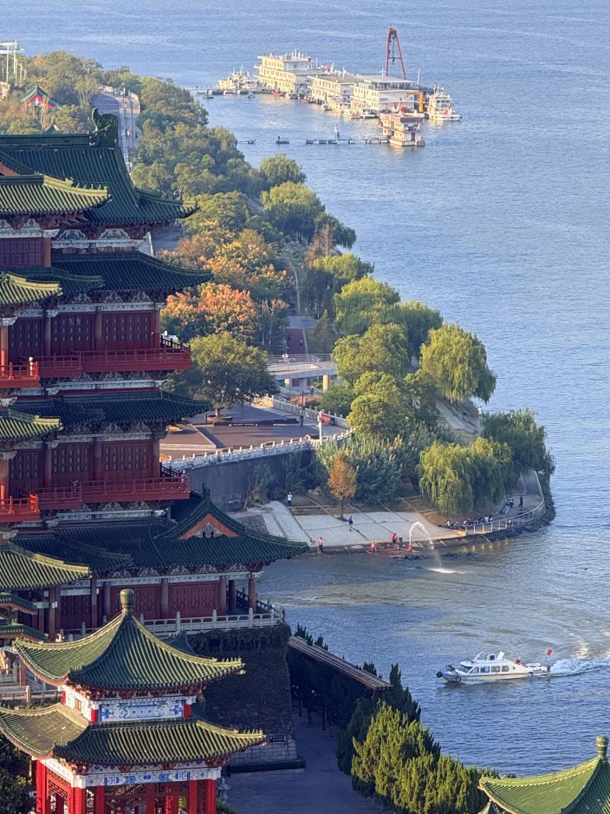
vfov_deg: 10.7
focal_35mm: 184
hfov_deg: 8.1
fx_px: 4324
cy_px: 570
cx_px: 198
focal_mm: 15.66
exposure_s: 1/147
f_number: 2.8
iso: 64
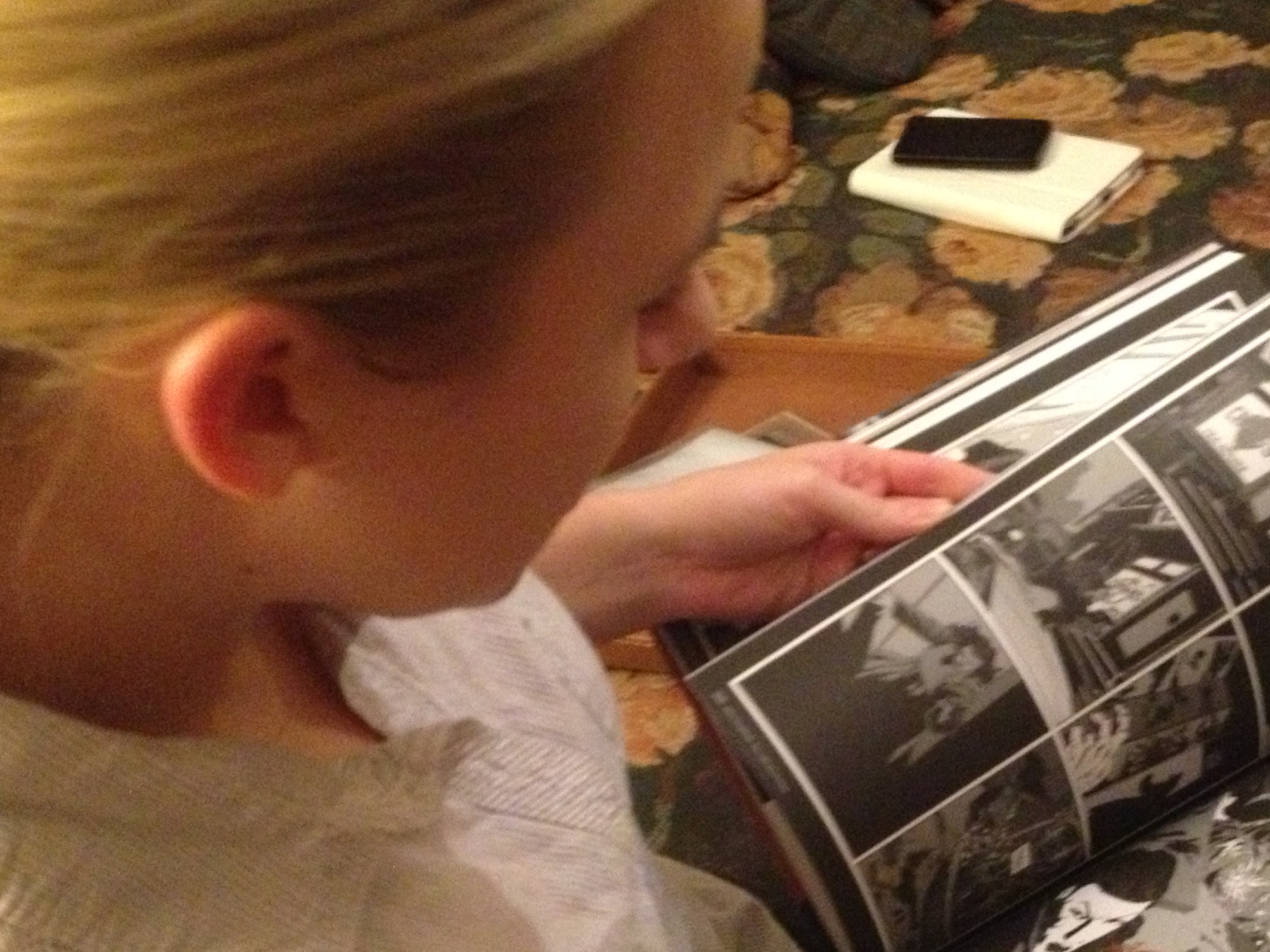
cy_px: 699
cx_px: 887
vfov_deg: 25.4
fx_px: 2091
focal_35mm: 57
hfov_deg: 33.4
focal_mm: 4.28
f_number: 2.4
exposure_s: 1/15
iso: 800
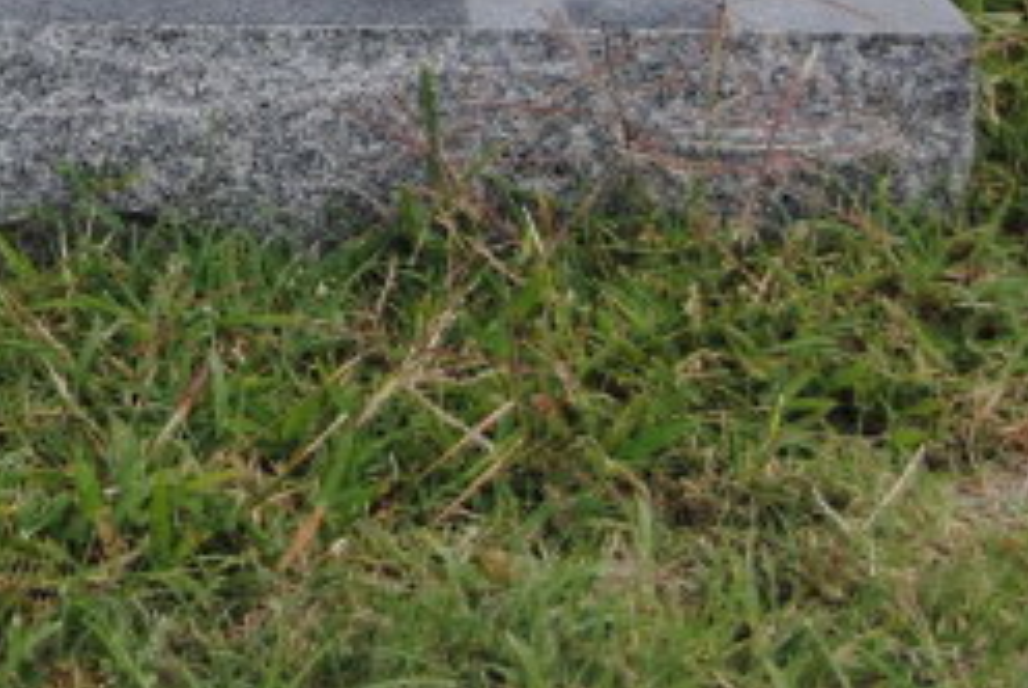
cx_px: -1003
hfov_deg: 8.3
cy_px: -661
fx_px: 6718
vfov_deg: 5.7
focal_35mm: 235
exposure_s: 1/250
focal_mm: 38
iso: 100
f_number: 8
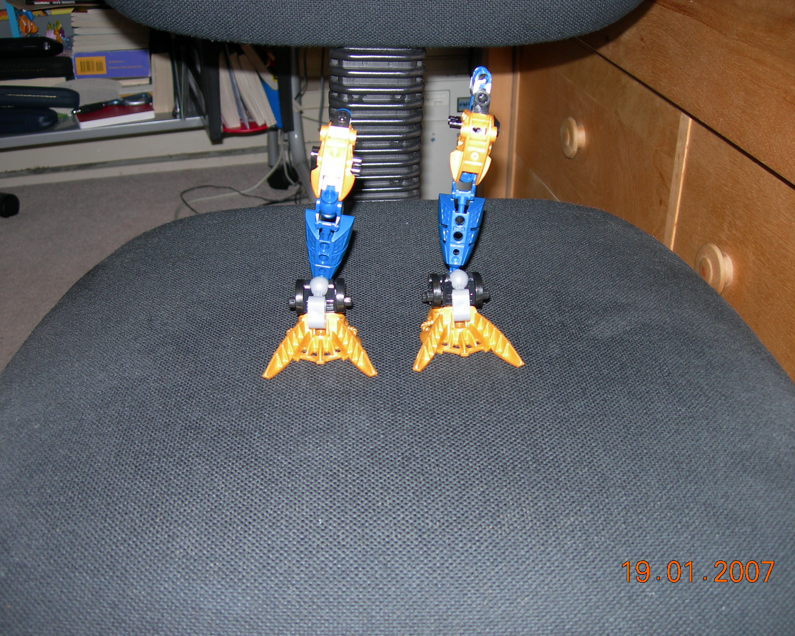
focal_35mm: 40
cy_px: 317
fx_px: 941
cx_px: 408
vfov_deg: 37.3
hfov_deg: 45.8
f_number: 2.8
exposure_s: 1/60.1
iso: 50
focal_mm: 7.8
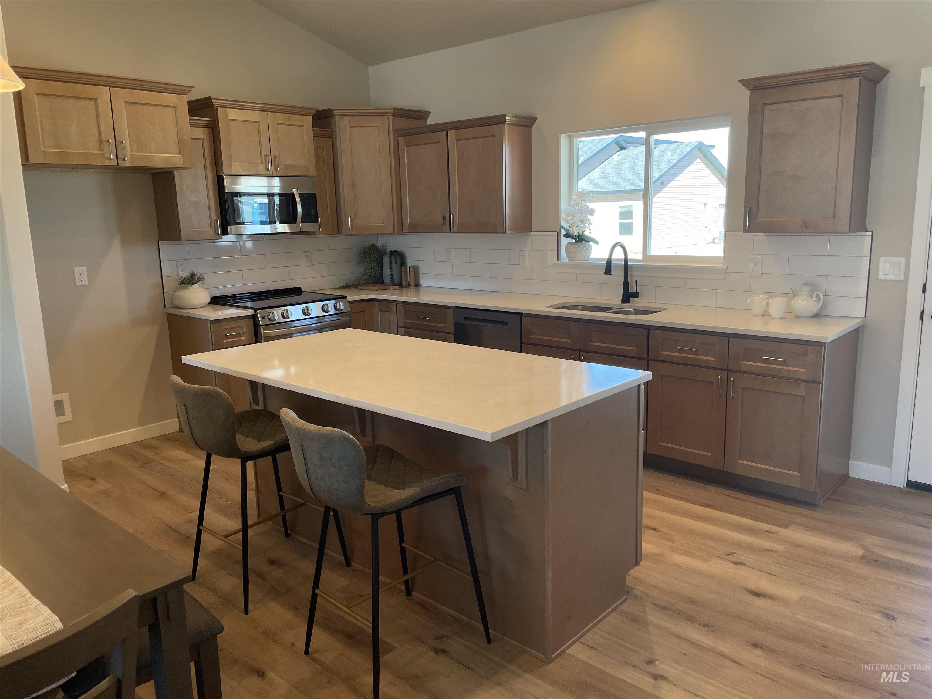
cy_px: 350
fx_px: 700
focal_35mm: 26
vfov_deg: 53.1
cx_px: 466
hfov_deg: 67.3
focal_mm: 4.2
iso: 40
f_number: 1.6
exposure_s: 1/120
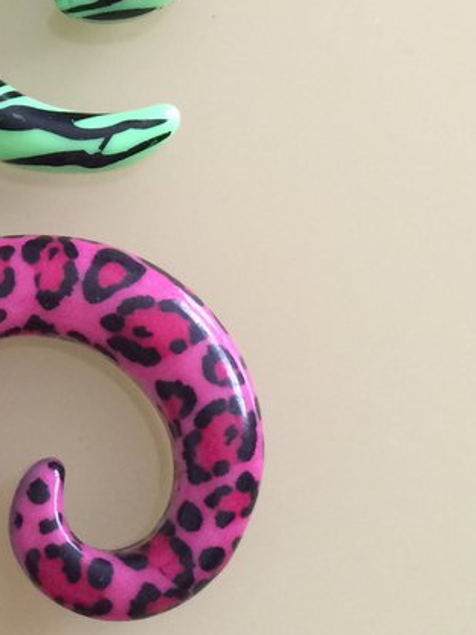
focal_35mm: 93
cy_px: 5
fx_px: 1705
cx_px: -162
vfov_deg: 20.4
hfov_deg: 15.1
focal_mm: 4.15
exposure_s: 1/33
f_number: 2.2
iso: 160
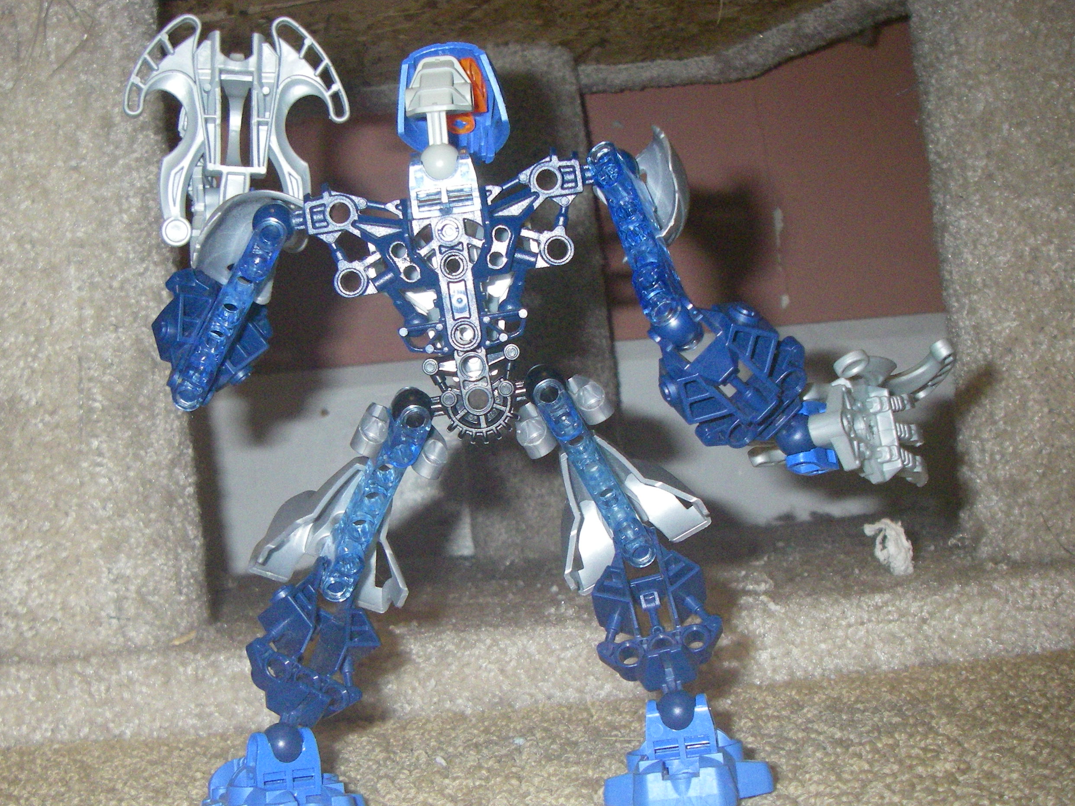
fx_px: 1460
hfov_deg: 40.4
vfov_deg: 30.8
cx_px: 485
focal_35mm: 47
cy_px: 466
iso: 400
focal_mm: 6.3
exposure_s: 1/50
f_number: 3.3
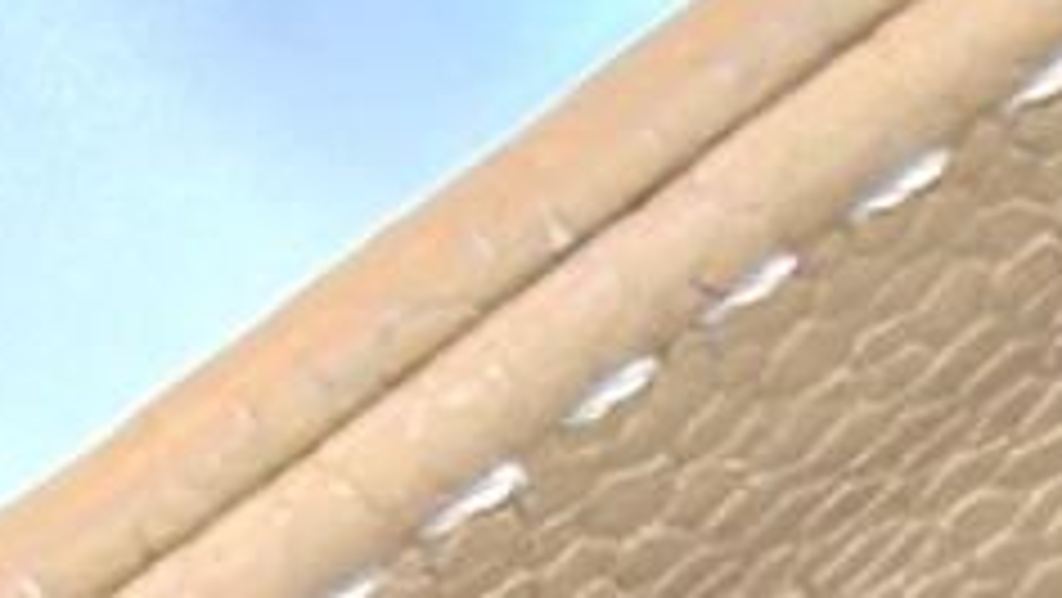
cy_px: 3332
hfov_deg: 4.6
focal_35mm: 446
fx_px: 12565
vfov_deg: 2.6
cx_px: 3154
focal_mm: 6.86
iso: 250
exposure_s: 1/50
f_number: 1.78
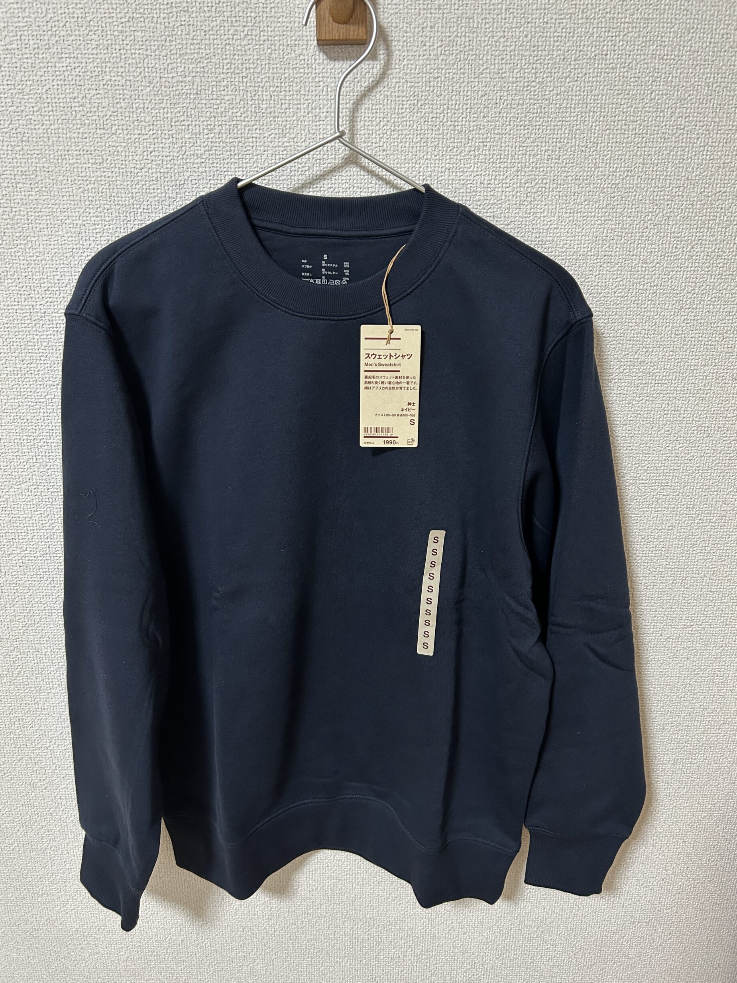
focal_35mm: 27
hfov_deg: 51.4
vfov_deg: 65.3
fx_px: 766
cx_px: 361
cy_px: 475
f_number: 1.5
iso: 250
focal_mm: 5.7
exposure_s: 1/60
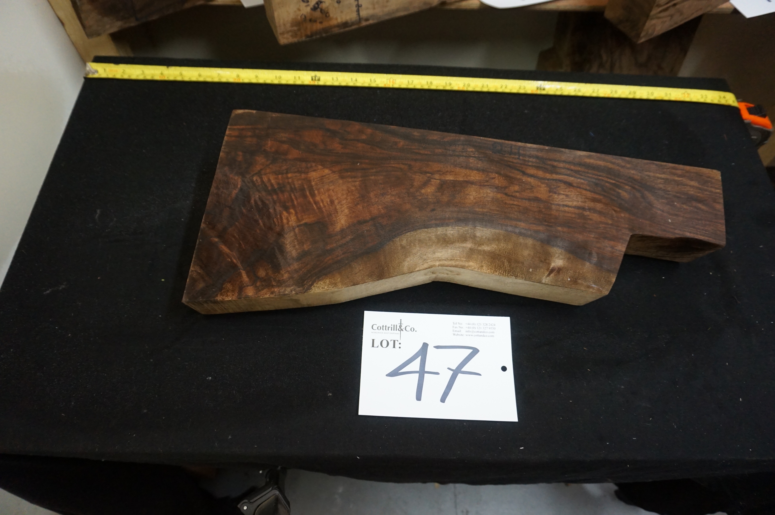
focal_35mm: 24
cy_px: 258
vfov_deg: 53.1
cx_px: 388
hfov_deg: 73.8
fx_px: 516
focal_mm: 16
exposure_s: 1/160
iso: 2000
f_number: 3.5
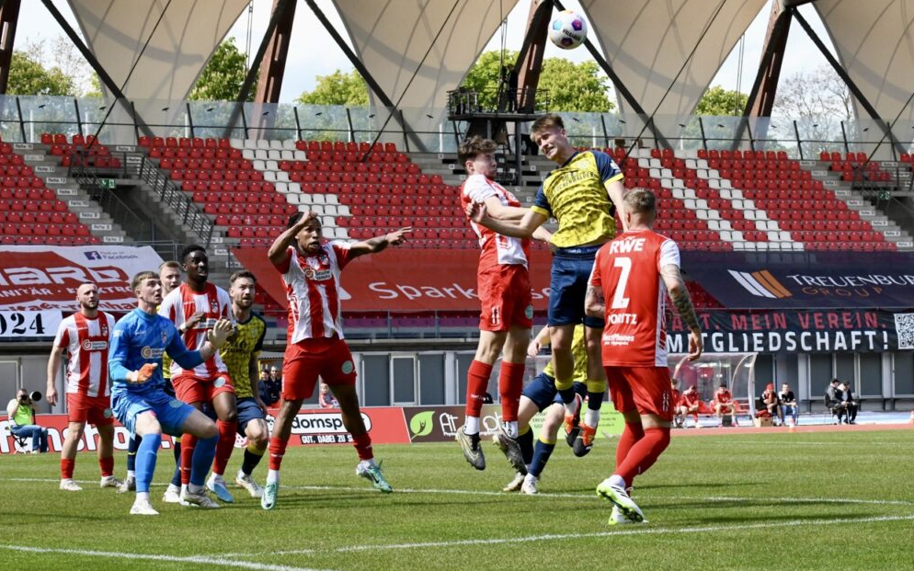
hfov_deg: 24.6
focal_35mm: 84
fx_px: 2092
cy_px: 262
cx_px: 447
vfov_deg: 15.5
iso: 2500
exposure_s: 1/1600
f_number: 11
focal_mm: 80
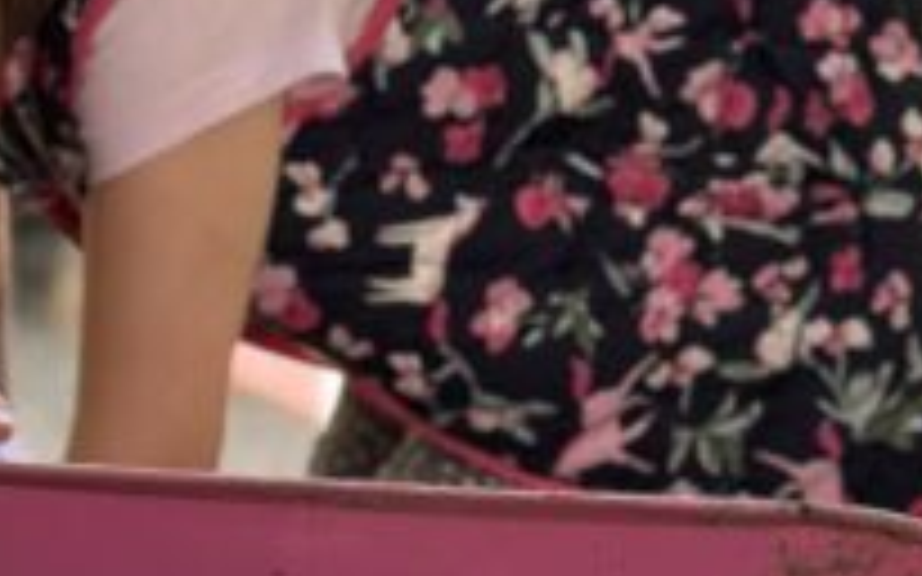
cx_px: -382
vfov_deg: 5.2
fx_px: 6381
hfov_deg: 8.1
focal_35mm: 254
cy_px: 36
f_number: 1.78
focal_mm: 6.86
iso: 80
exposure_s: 1/233
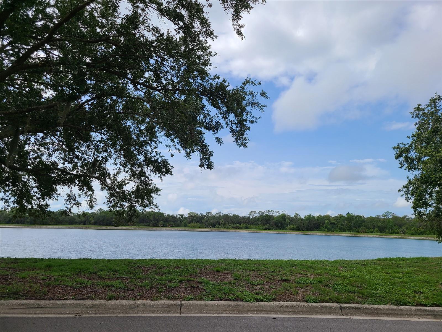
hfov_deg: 67.3
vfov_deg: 53.1
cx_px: 221
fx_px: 332
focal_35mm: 26
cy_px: 166
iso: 40
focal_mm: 5.4
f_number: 1.8
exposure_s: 1/2767
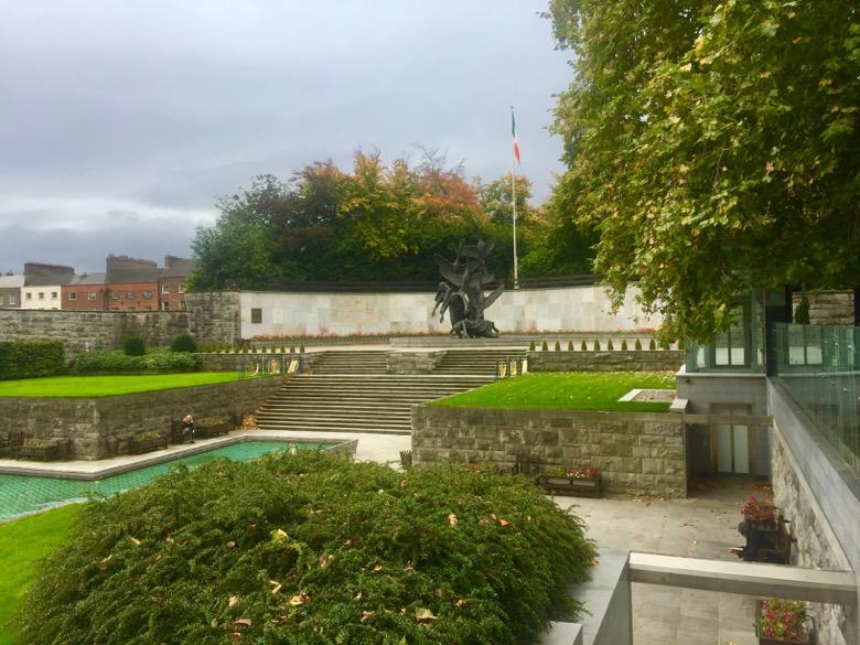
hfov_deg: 61.7
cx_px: 430
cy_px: 322
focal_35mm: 29
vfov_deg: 48.2
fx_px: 720
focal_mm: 4.15
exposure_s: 1/476
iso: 32
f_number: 2.2
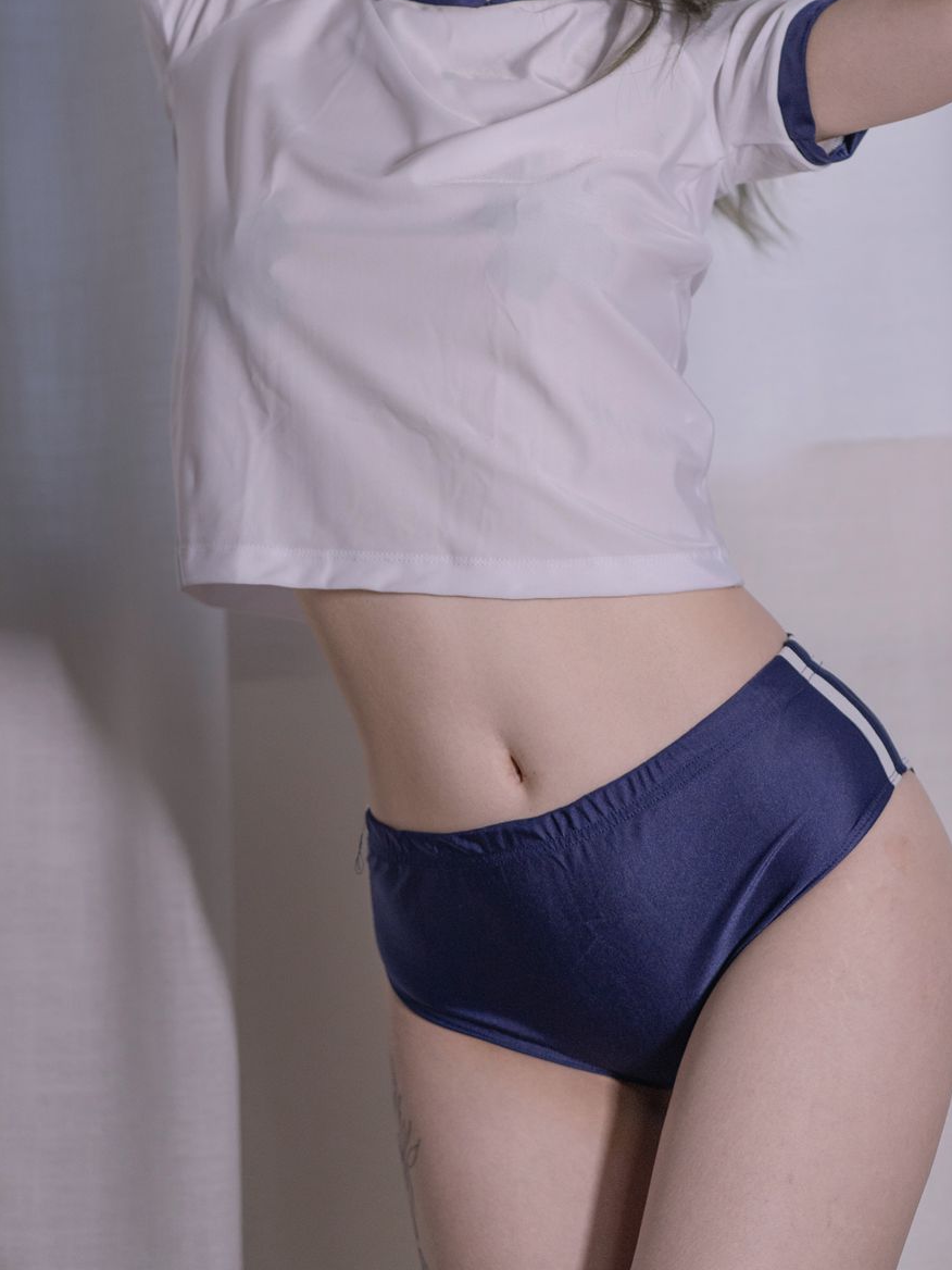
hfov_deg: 11.8
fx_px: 4620
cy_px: 335
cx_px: 563
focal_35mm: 126
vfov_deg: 15.6
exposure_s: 1/100
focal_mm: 85
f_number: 2
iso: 800
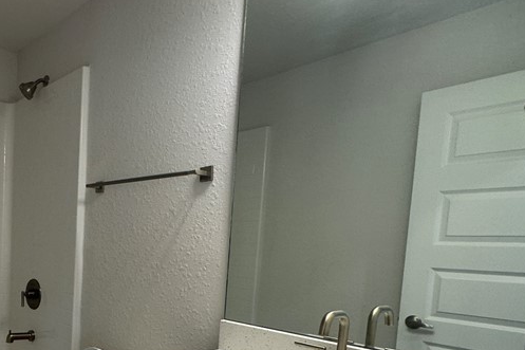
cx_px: 67
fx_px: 437
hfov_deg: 55.0
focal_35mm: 30
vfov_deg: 41.9
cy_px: 275
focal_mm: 2.22
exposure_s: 1/120
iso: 160
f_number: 2.2
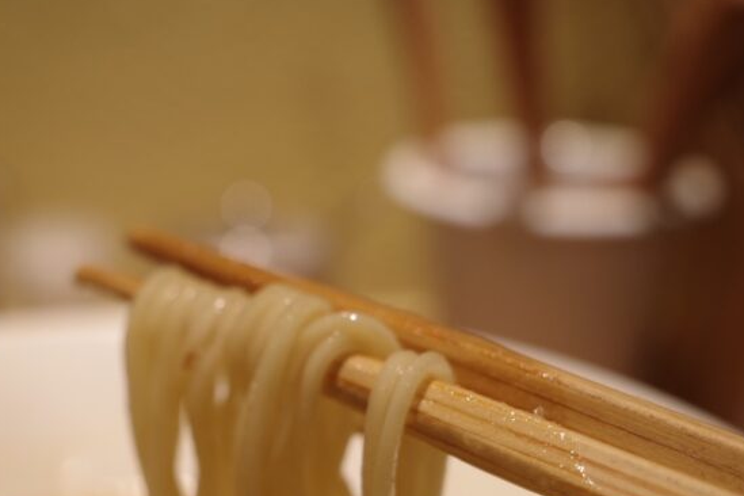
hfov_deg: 38.6
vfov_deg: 25.8
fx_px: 1054
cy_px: 421
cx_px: 271
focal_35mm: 51
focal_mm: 18.3
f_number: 2.8
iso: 100
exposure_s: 1/60
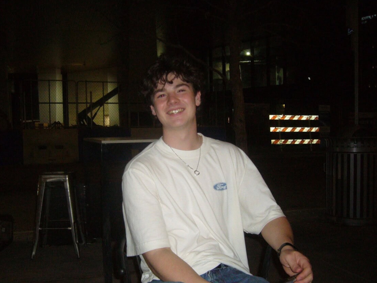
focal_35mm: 38
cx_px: 185
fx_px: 414
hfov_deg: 49.0
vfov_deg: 37.7
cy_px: 152
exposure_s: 1/30
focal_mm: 5.8
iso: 200
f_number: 2.8
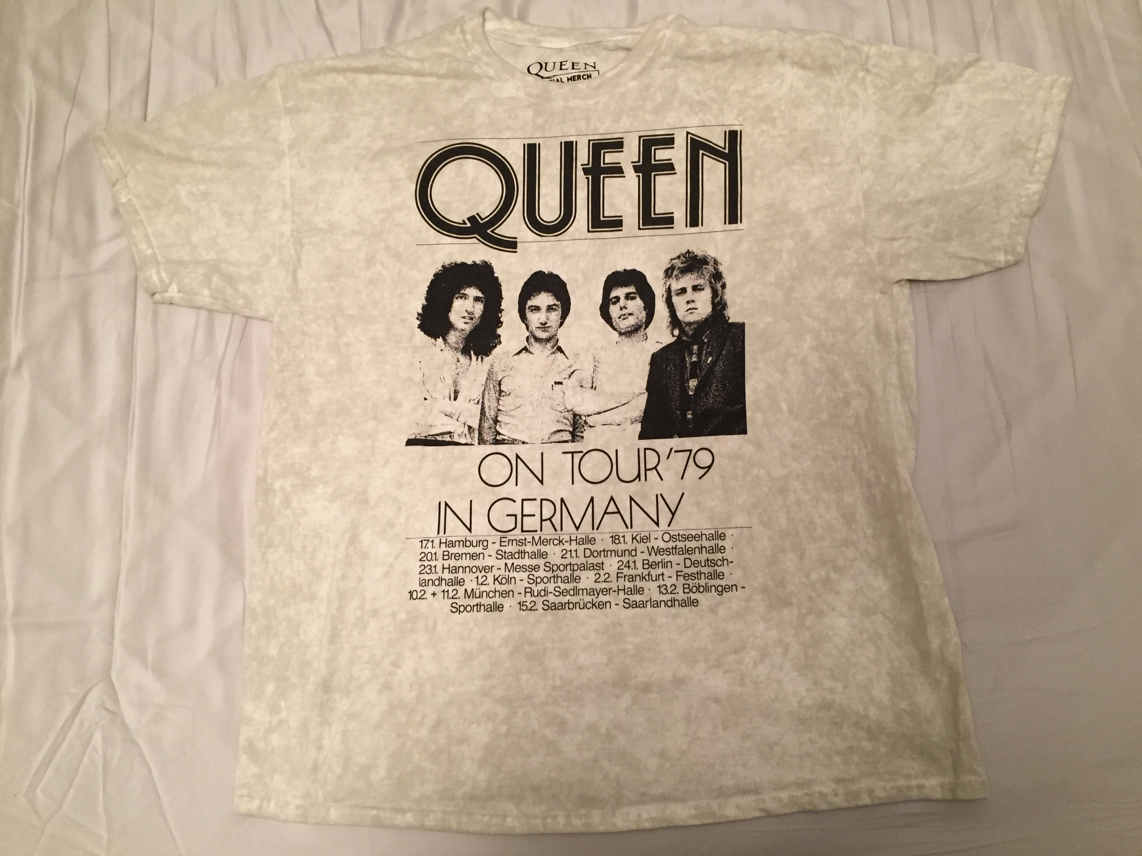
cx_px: 571
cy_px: 428
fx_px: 957
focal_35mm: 29
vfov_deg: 48.2
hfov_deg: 61.7
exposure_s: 1/33
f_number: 2.2
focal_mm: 4.15
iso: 200
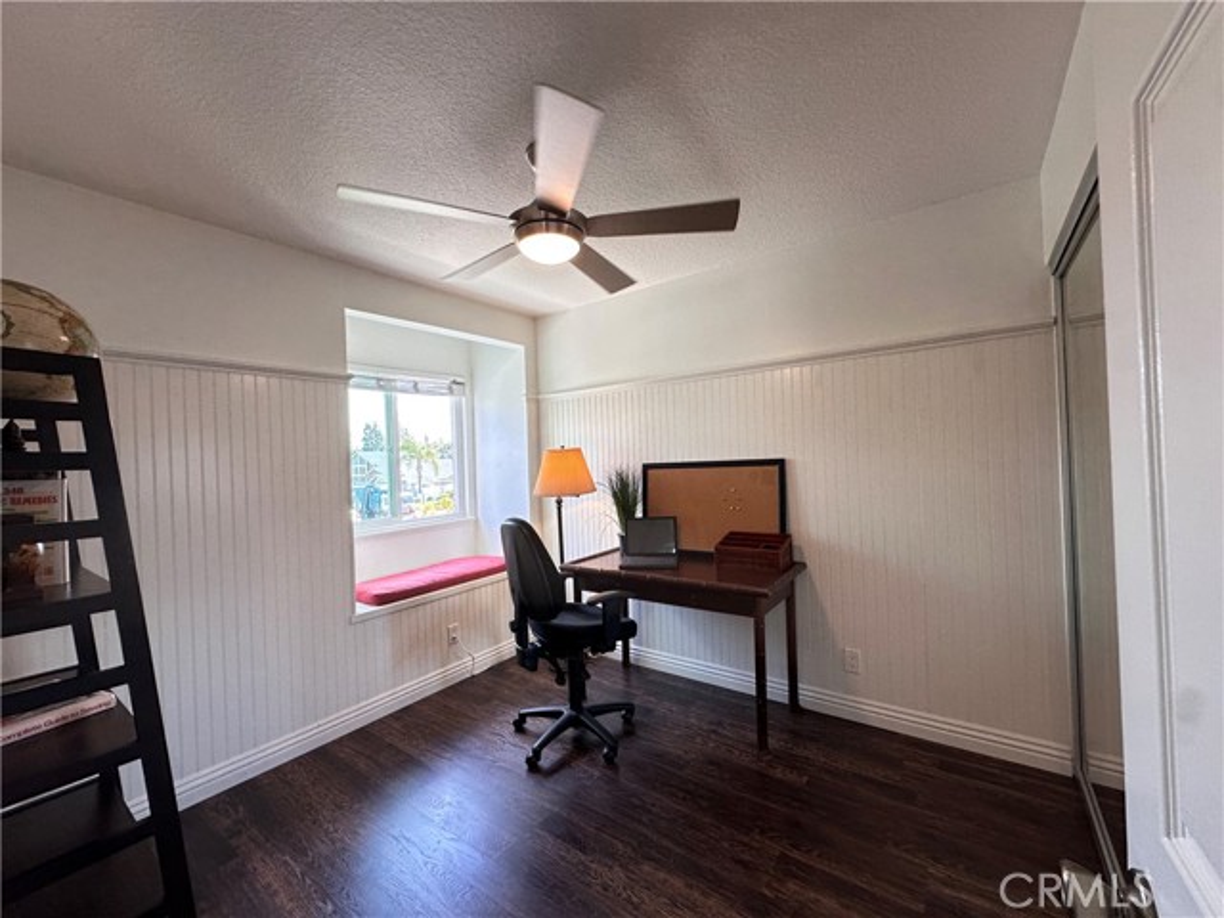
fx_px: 495
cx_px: 612
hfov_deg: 102.1
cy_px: 459
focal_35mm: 14
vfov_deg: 85.7
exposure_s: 1/120
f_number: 2.2
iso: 125
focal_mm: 2.22
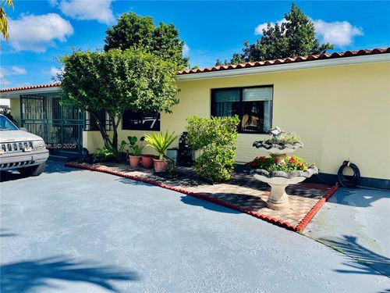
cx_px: 195
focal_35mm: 26
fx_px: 293
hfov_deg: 67.3
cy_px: 146
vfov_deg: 53.1
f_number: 1.6
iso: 32
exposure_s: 1/2747
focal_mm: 4.2
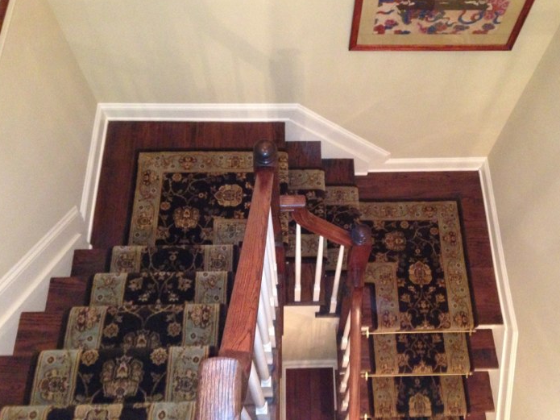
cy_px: 234
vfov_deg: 37.7
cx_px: 301
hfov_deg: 48.9
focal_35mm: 38
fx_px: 615
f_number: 2.4
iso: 500
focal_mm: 4.13
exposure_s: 1/16
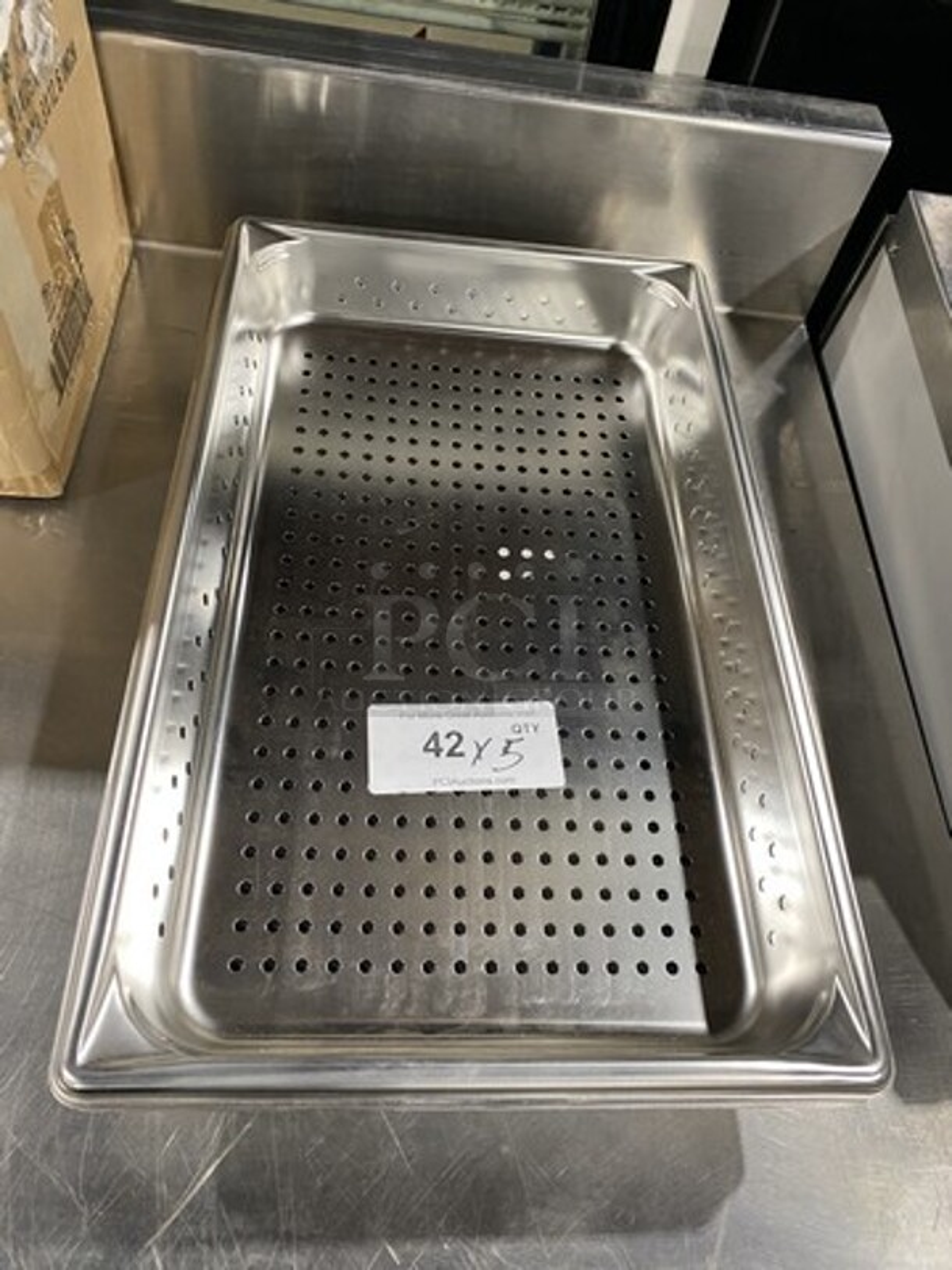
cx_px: 476
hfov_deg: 53.1
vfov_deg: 67.3
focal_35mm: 26
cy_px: 635
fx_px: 953
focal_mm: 4.25
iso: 200
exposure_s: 1/60
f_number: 1.8
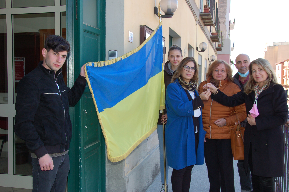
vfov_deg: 34.1
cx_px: 144
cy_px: 96
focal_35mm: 39
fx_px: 313
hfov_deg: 49.6
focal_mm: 26
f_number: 7.1
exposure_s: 1/200
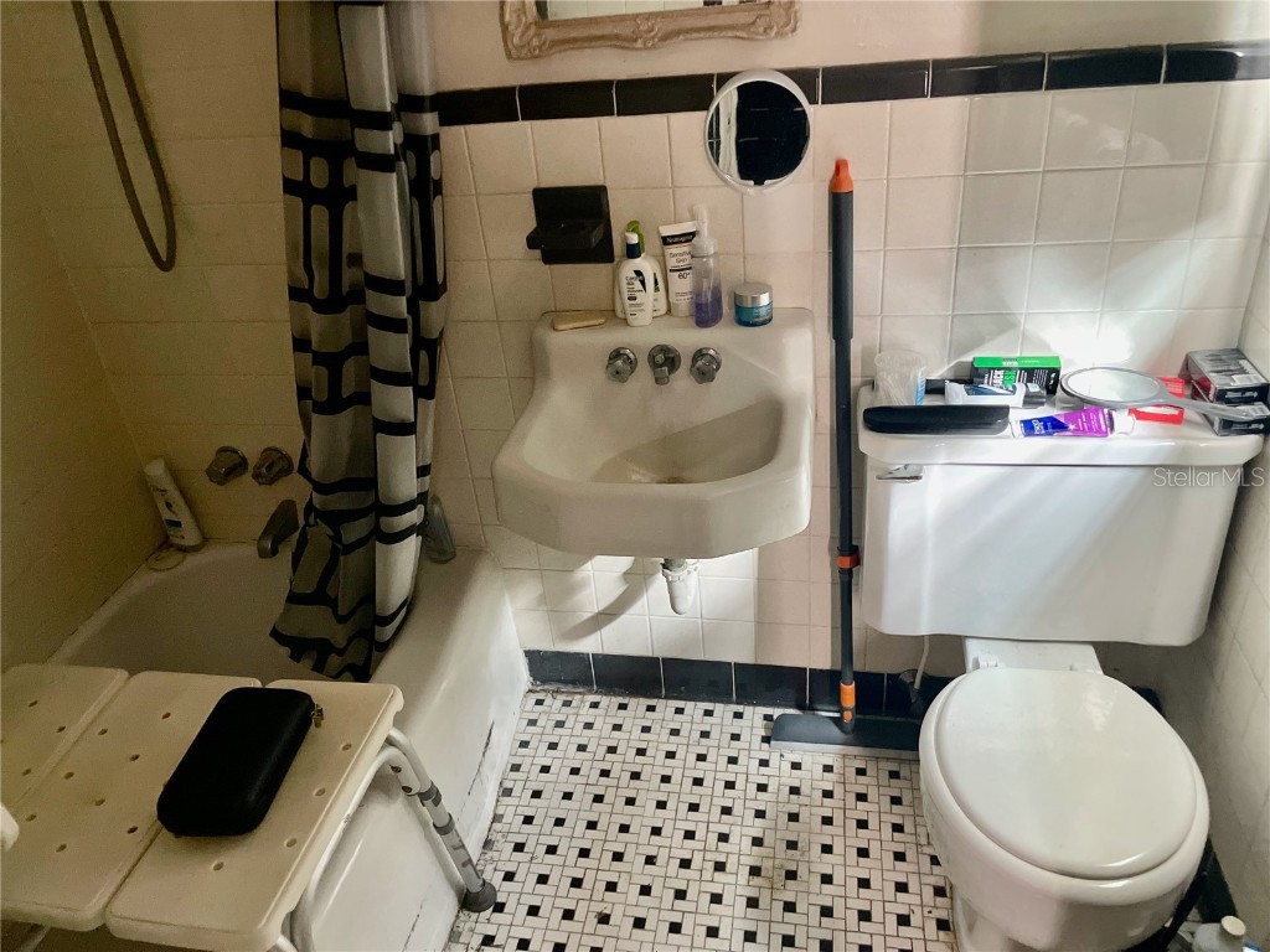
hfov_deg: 67.3
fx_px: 954
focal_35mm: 26
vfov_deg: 53.1
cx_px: 635
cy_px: 476
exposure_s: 1/38
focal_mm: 4.2
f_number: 1.6
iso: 640
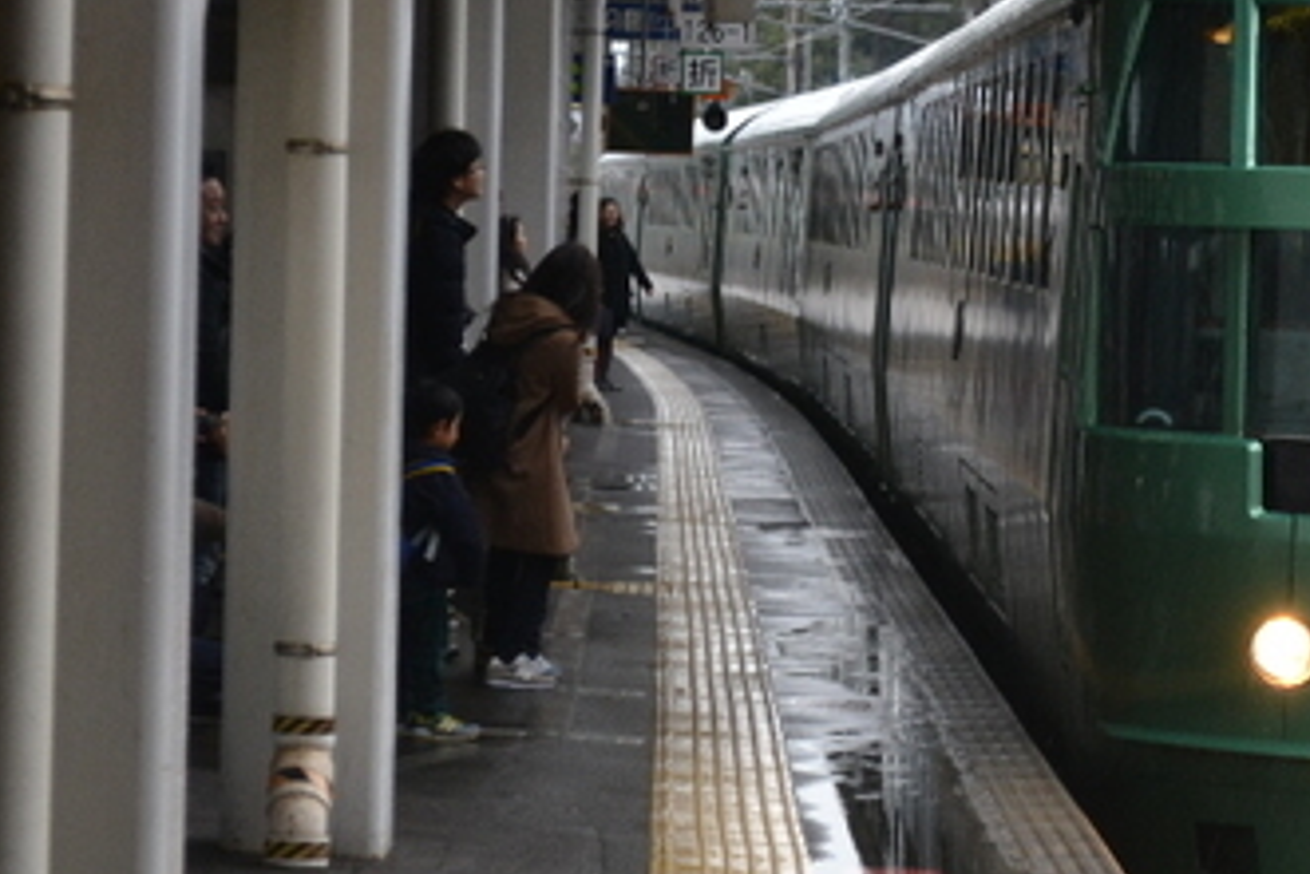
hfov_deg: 10.2
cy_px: 370
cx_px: 1456
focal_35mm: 199
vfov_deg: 6.9
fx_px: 7252
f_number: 5.6
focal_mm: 55
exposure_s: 1/125
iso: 400
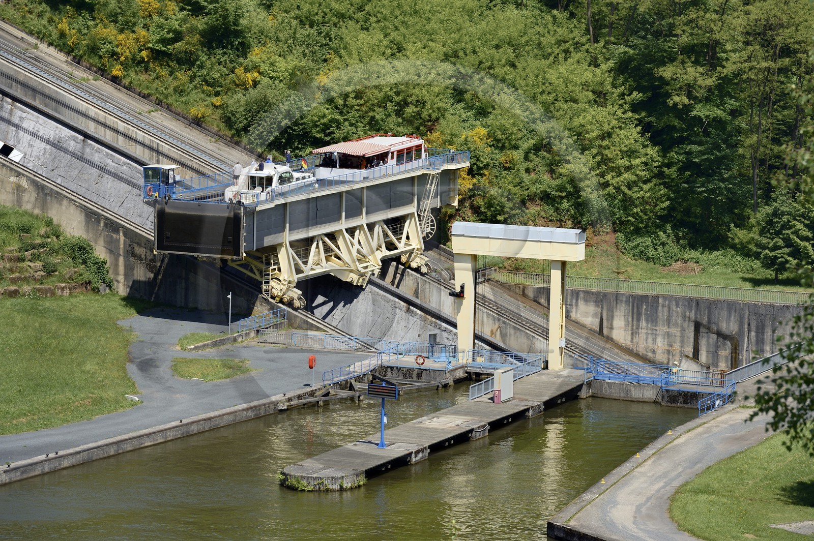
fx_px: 4067
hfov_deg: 11.4
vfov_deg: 7.6
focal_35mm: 180
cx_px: 407
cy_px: 270
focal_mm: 180
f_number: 10
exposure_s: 1/400
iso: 200
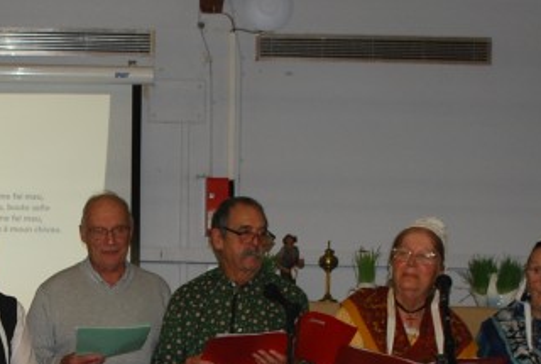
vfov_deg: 10.2
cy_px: 369
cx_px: 62
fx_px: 2018
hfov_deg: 15.1
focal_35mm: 134
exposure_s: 1/60
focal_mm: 32
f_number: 4.8
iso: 360
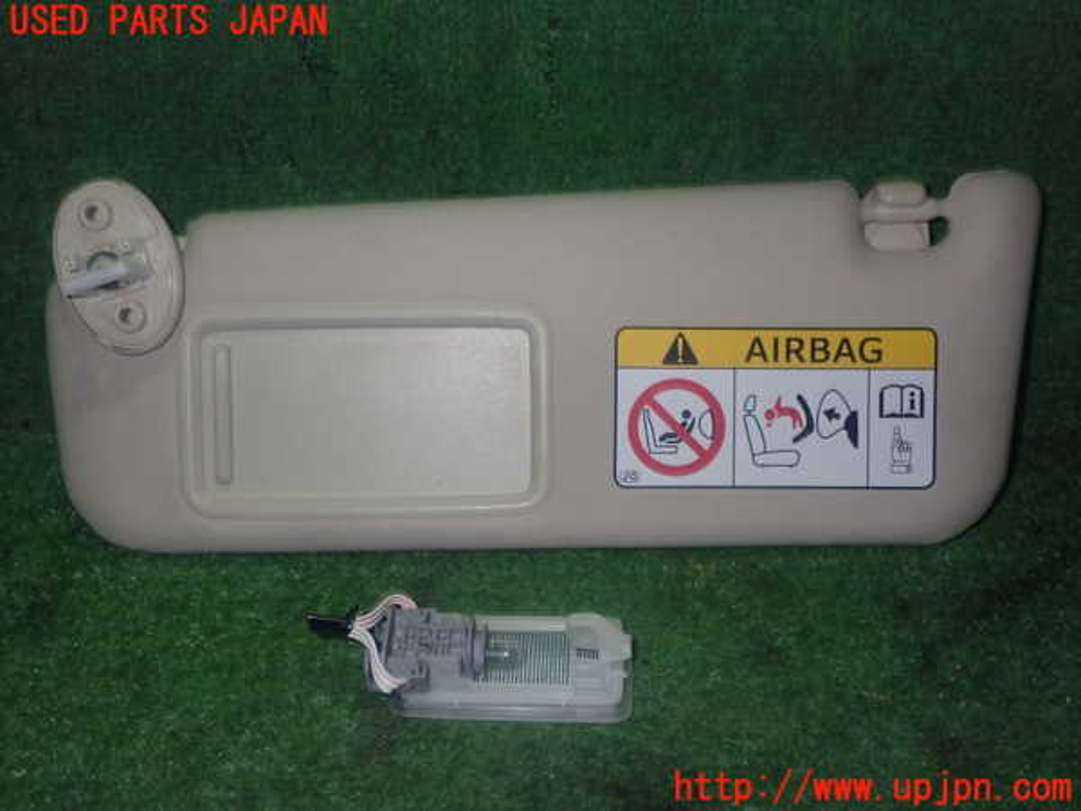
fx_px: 1187
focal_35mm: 38
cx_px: 540
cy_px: 406
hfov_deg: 49.0
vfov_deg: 37.7
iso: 500
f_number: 8
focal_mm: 6.83
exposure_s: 1/40
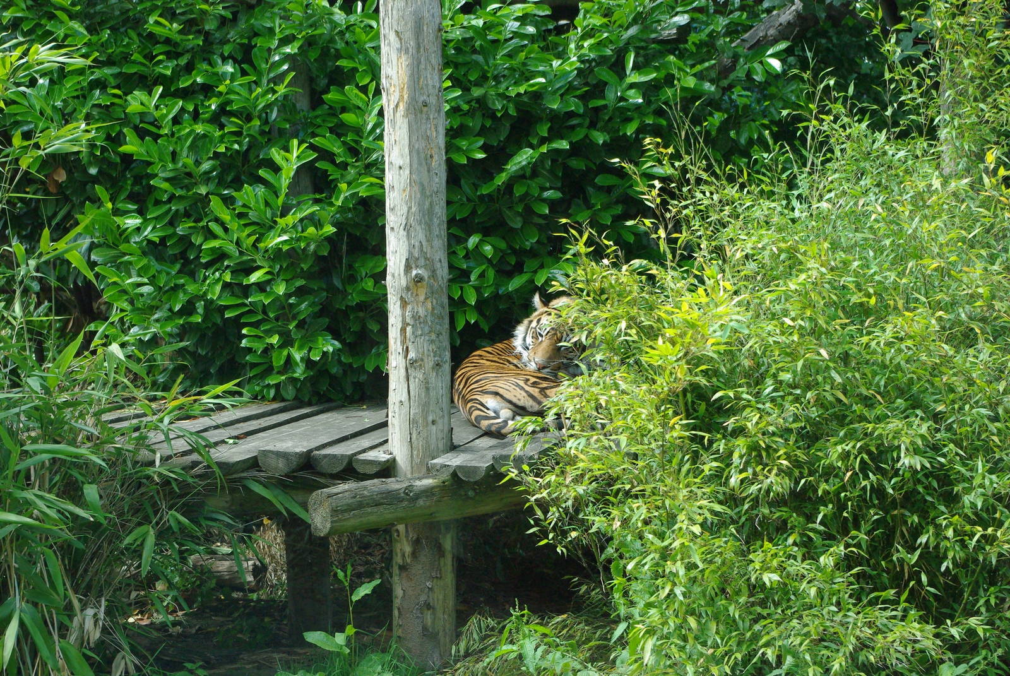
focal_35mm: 82
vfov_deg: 16.7
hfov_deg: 24.7
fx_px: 2303
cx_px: 505
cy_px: 338
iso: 800
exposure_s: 1/250
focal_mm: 55
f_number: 8
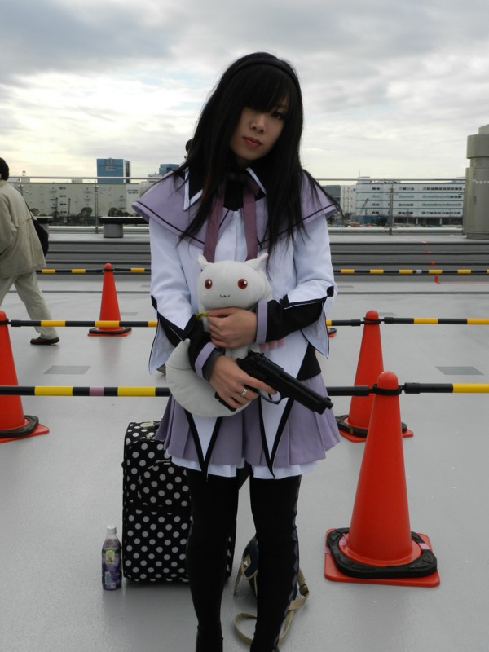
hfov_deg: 37.7
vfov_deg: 49.0
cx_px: 244
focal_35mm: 38
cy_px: 326
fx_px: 716
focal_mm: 6.7
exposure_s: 1/800
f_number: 4
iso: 160
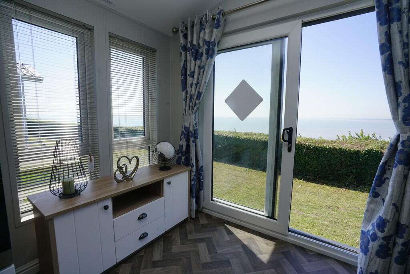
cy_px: 137
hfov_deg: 96.7
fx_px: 182
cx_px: 205
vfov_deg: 73.8
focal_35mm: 16
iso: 100
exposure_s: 1/60
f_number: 11
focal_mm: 16
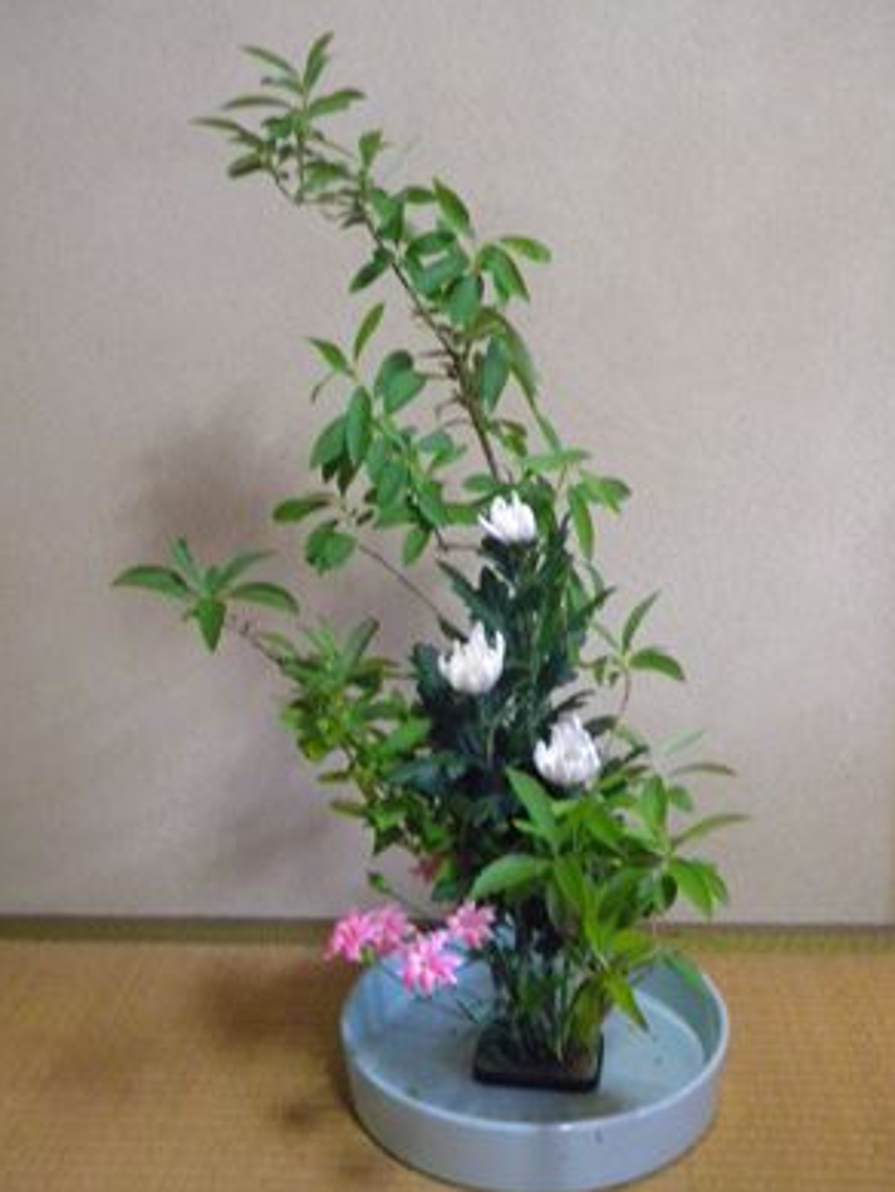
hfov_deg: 38.7
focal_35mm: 37
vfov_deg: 50.1
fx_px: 1275
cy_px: 607
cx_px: 451
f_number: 3.7
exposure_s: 1/30.1
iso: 800
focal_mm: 6.4
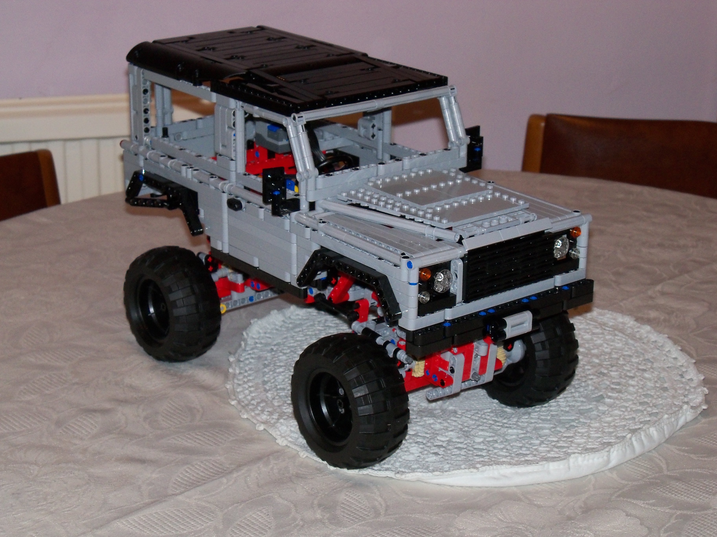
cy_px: 268
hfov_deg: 27.8
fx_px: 1450
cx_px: 358
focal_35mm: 70
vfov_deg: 21.0
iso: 200
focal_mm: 12.3
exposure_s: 1/30
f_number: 4.1
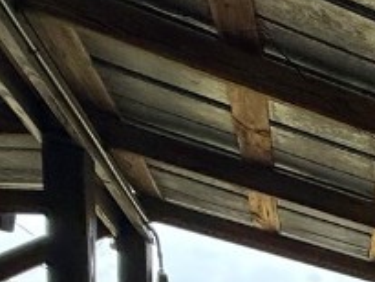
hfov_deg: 16.9
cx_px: 818
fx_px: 759
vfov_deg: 16.7
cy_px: 537
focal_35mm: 70
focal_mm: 2.22
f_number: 2.2
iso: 64
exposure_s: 1/770
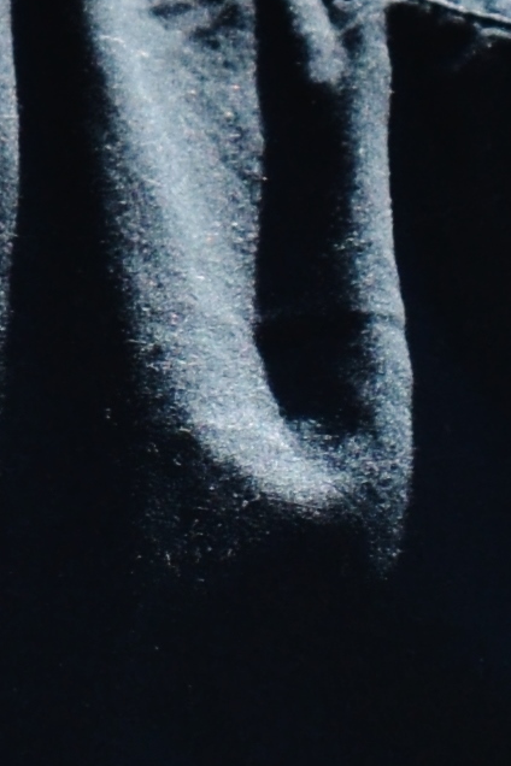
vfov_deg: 1.1
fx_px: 39344
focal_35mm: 1848
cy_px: -379
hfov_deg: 0.7
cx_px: -646
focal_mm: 170
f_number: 5
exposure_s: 1/320
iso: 100
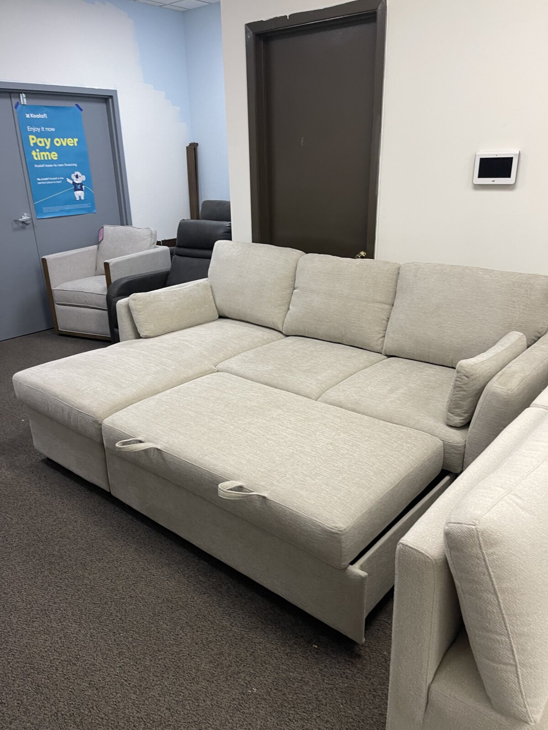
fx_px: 528
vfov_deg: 69.4
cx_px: 274
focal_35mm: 25
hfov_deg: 54.9
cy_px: 365
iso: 125
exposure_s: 1/63
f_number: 1.6
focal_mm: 5.1
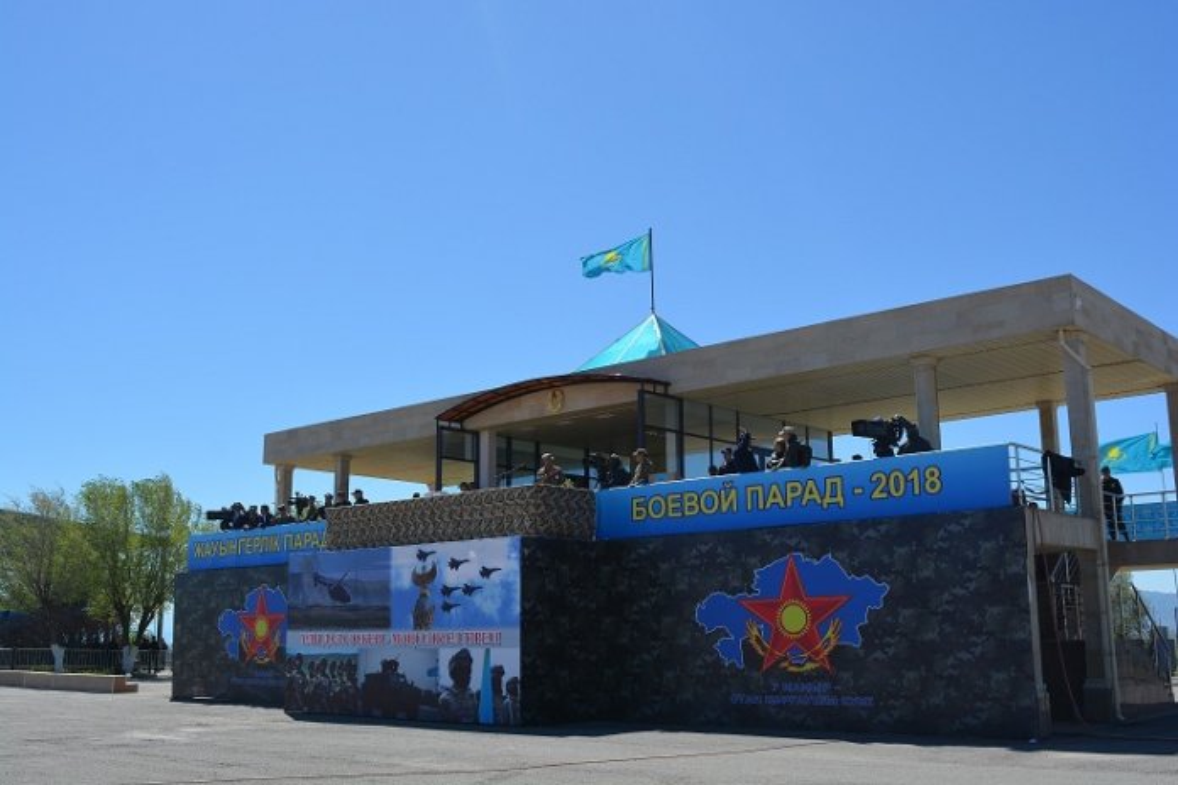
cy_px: 392
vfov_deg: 35.5
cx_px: 589
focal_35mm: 38
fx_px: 1227
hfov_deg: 51.3
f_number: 9
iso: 100
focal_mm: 25
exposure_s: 1/320
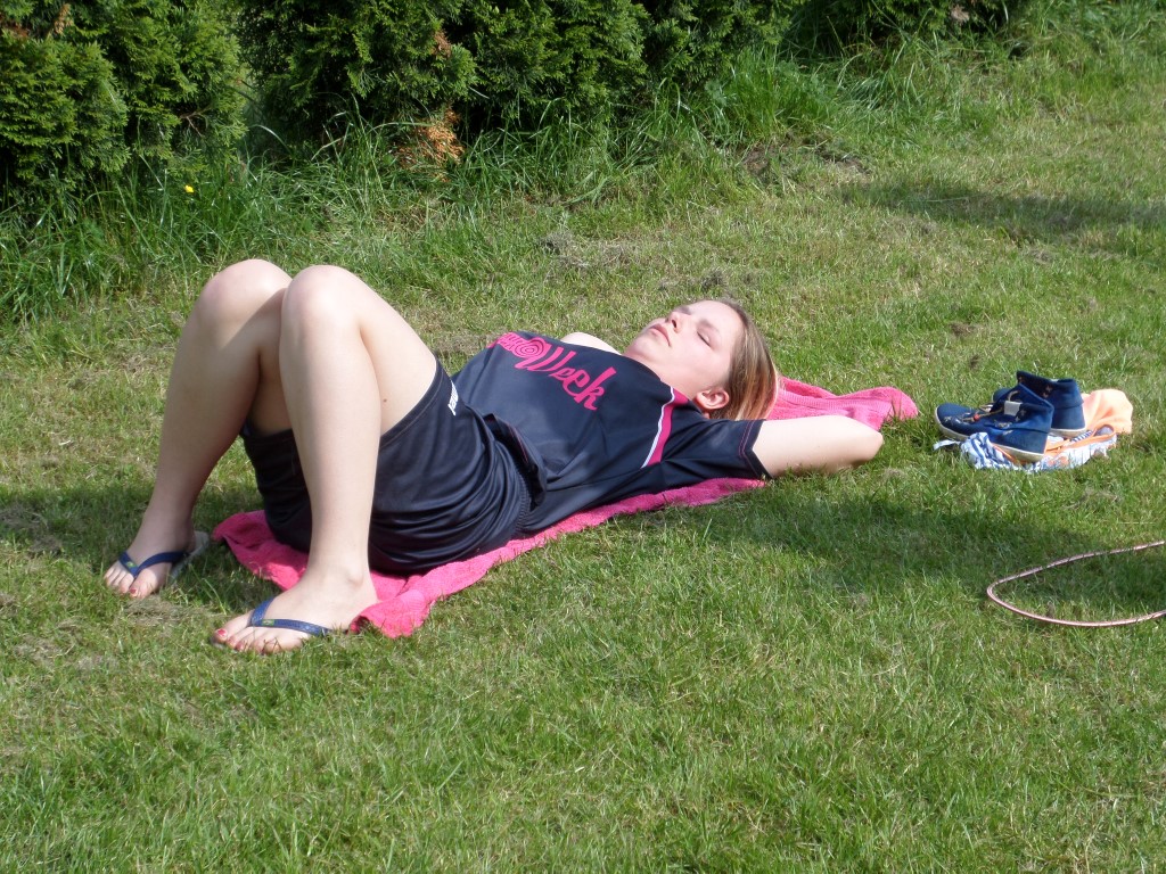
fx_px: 3503
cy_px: 437
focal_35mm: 104
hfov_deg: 18.9
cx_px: 583
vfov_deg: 14.2
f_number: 4.4
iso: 80
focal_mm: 17
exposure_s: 1/350
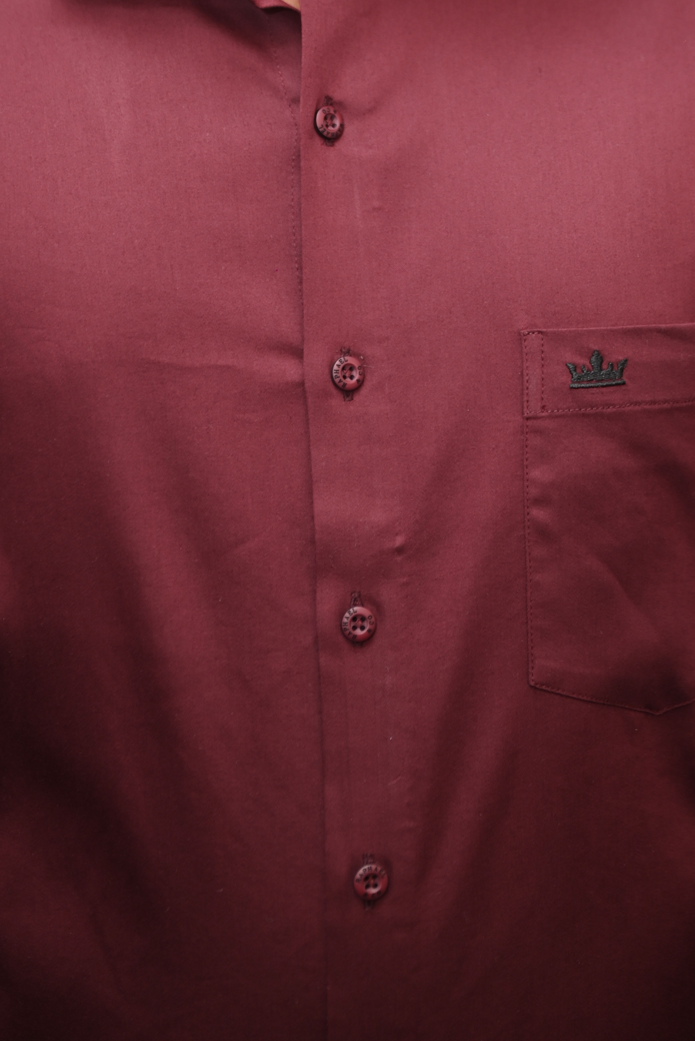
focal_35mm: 50
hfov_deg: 27.0
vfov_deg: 39.6
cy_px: 520
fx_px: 1446
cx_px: 348
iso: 160
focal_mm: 50
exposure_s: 1/200
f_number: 2
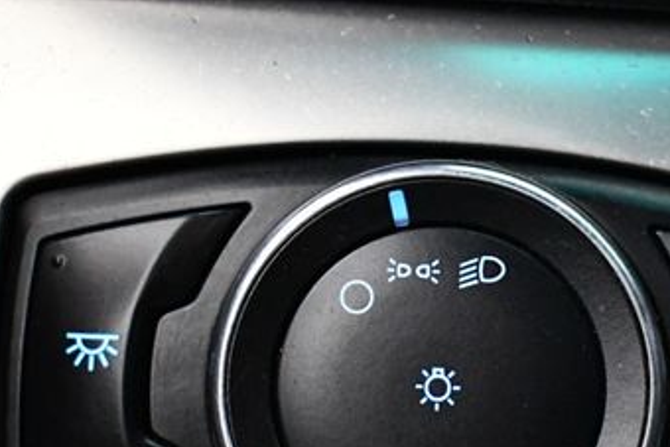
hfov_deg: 18.0
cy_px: 325
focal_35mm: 113
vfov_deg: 12.1
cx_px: 451
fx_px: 2104
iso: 8000
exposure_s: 1/60
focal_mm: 30
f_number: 4.2
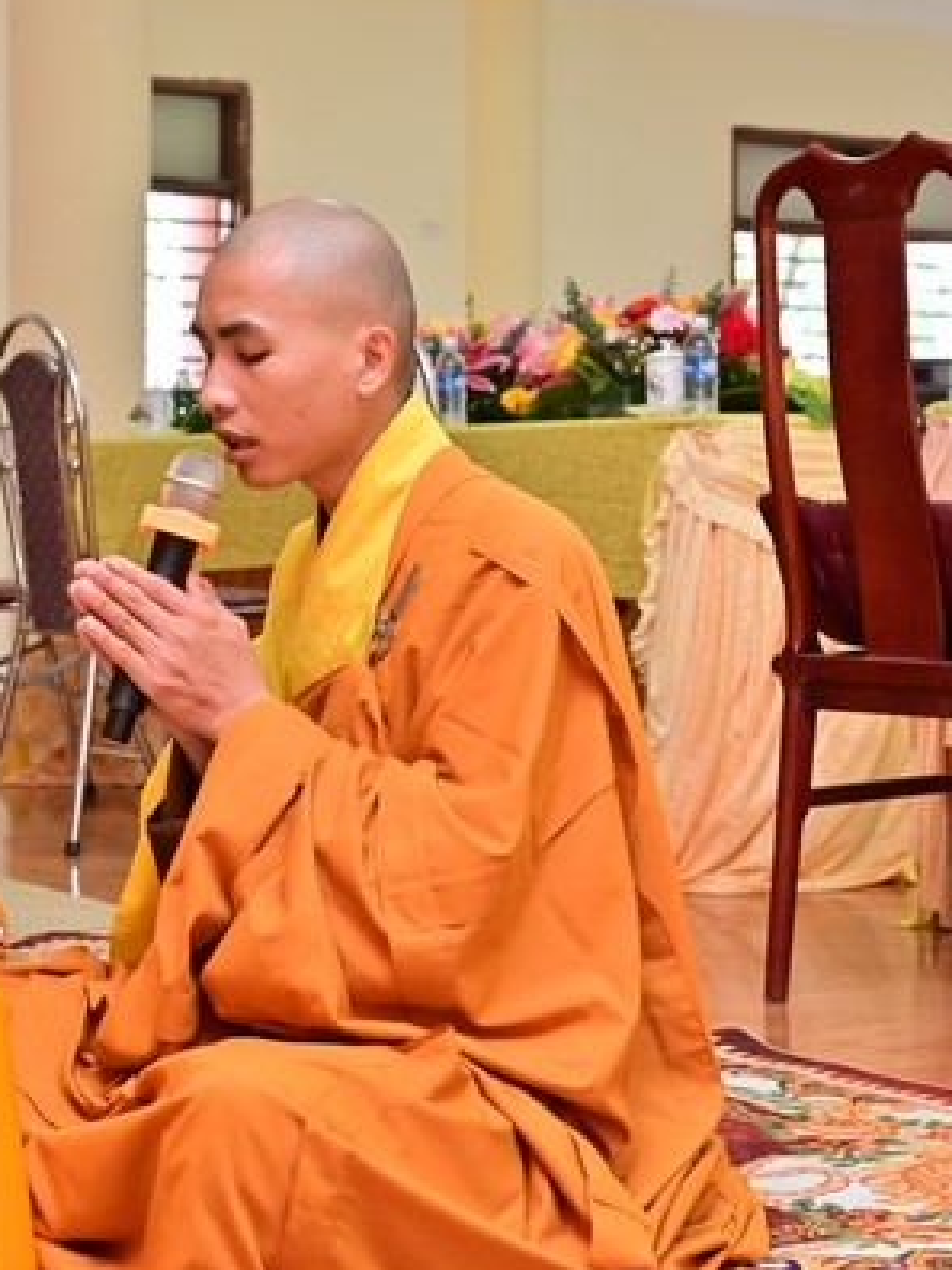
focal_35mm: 82
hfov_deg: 17.9
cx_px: 301
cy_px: 609
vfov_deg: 23.8
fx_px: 3007
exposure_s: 1/200
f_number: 5.6
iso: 1600
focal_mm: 52
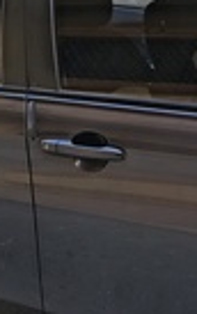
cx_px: 161
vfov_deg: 24.3
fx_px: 728
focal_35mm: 85
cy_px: 189
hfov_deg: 15.3
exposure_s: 1/506
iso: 101
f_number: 1.8
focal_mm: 5.56
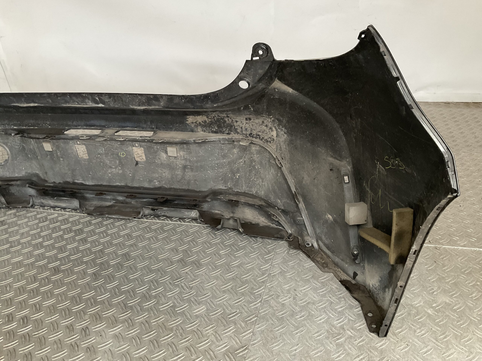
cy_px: 180
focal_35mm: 29
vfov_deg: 48.2
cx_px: 241
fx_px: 404
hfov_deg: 61.7
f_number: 1.8
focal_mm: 3
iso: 100
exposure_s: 1/60
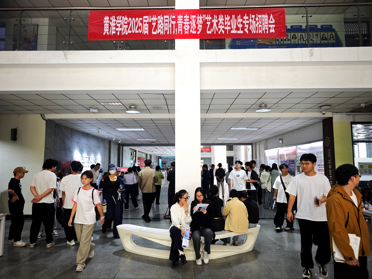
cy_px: 140
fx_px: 247
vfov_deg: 58.9
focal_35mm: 23
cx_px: 186
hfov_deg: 73.9
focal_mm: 8.72
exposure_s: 1/52.4
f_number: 2.8
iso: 320
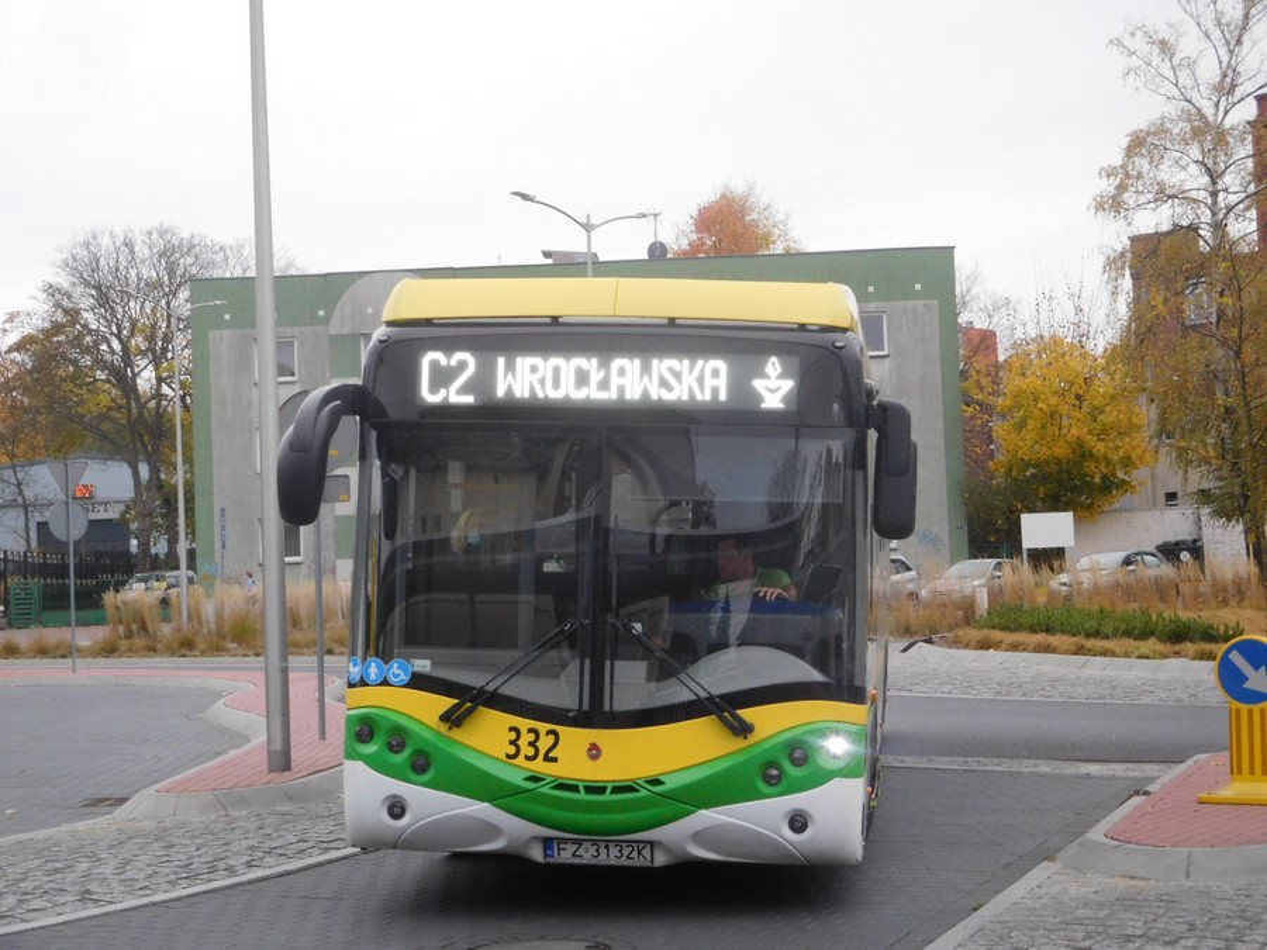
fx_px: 2269
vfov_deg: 23.7
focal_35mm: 62
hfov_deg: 31.2
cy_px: 475
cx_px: 634
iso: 400
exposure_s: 1/250
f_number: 4.4
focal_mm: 11.1
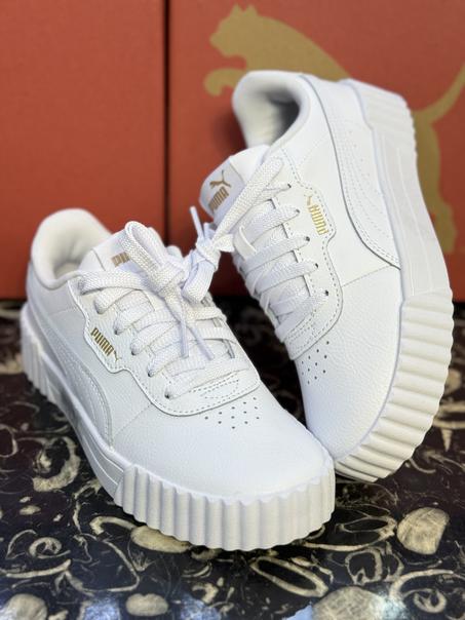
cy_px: 310
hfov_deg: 30.3
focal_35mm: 48
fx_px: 860
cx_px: 232
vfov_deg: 39.7
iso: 64
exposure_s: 1/331
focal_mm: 6.76
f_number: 1.78
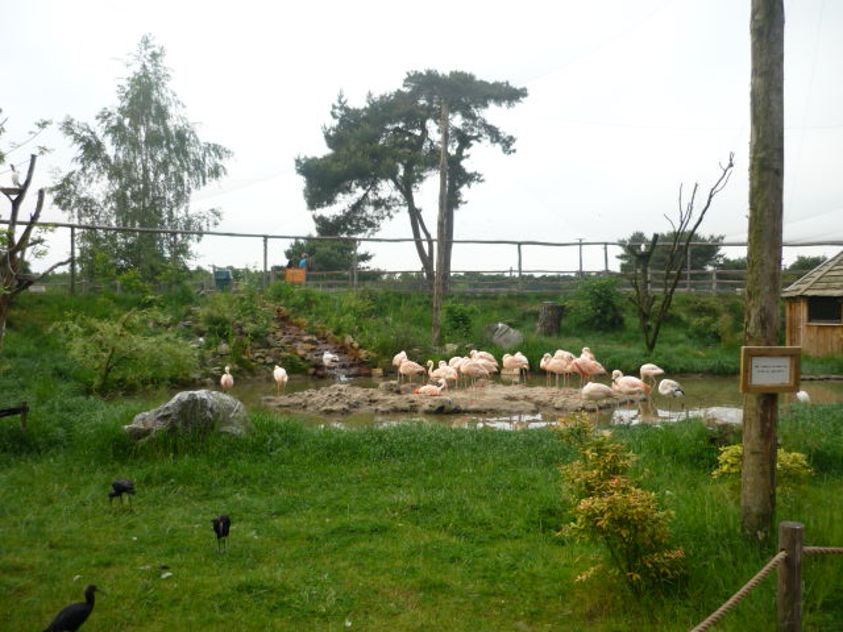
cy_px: 316
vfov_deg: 42.9
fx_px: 804
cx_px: 422
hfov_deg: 55.4
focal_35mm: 33
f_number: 2.8
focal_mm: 5.5
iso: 100
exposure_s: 1/500
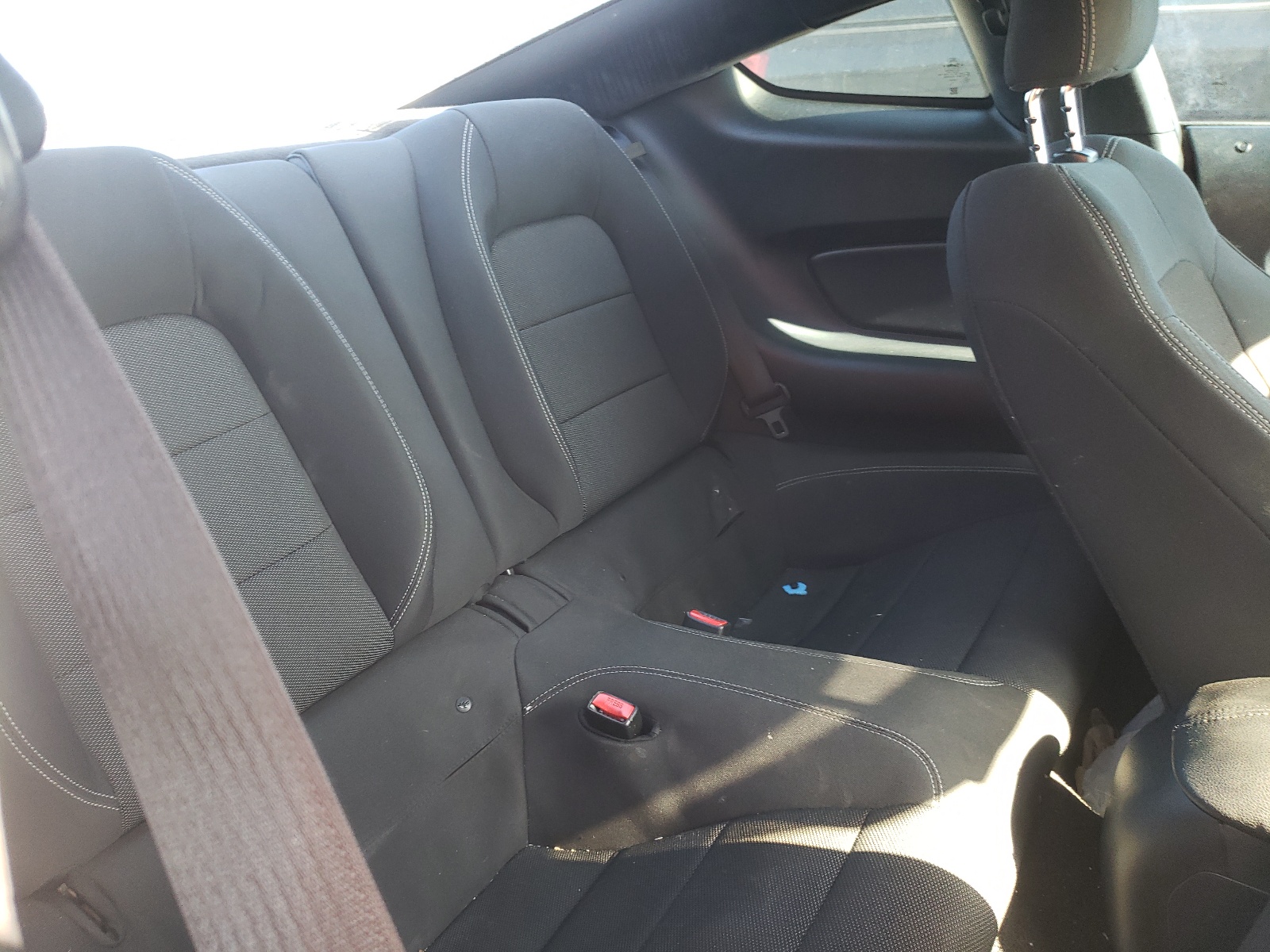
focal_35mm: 26
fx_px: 954
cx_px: 635
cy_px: 476
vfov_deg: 53.1
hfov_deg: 67.3
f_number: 1.5
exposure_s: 1/50
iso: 94
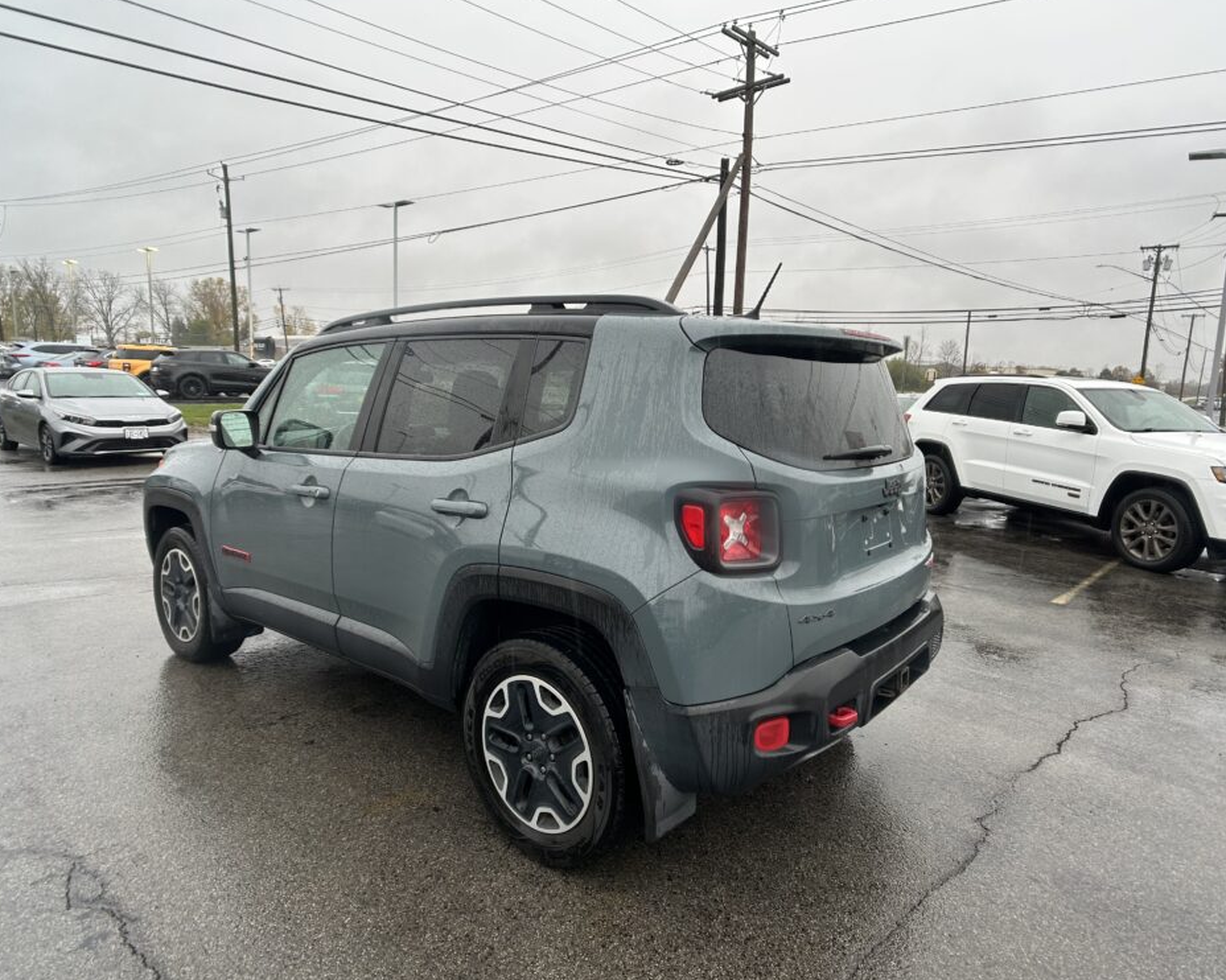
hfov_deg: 62.2
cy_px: 489
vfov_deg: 51.5
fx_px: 1016
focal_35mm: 28
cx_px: 646
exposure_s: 1/156
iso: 40
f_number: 1.5
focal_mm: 5.7
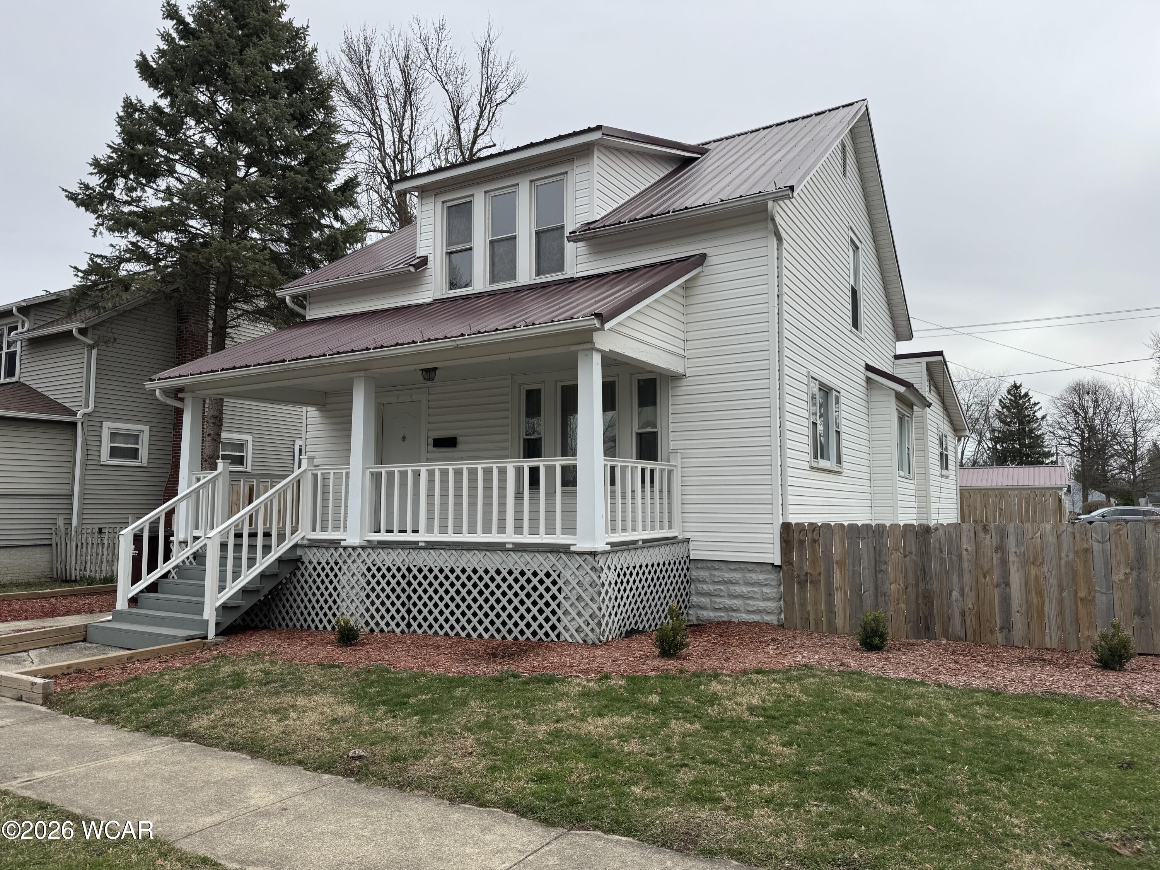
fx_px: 804
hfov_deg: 71.6
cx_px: 580
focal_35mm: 24
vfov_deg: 56.8
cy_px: 435
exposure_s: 1/4310
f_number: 1.78
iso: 80
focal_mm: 6.76
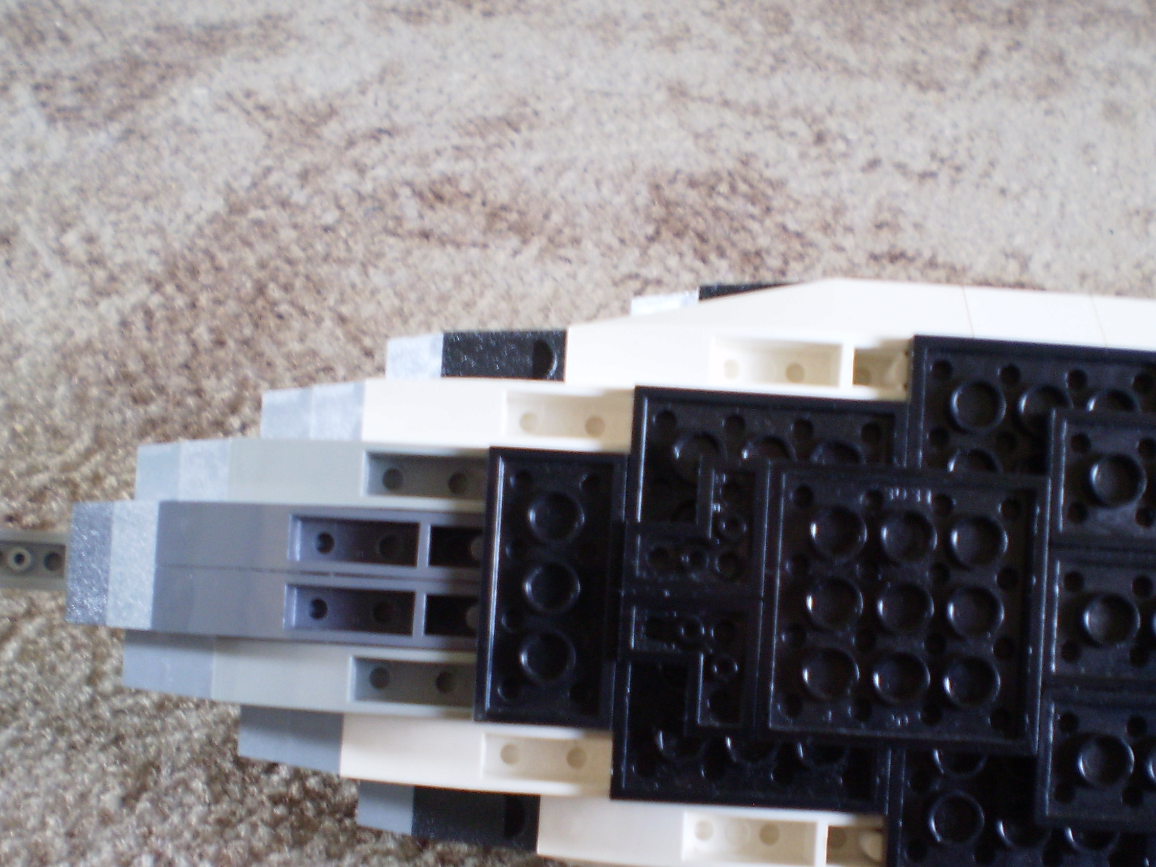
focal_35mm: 52
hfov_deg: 36.8
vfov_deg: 27.9
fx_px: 1737
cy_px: 565
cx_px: 625
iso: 125
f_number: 3.1
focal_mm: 6.3
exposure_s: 1/6
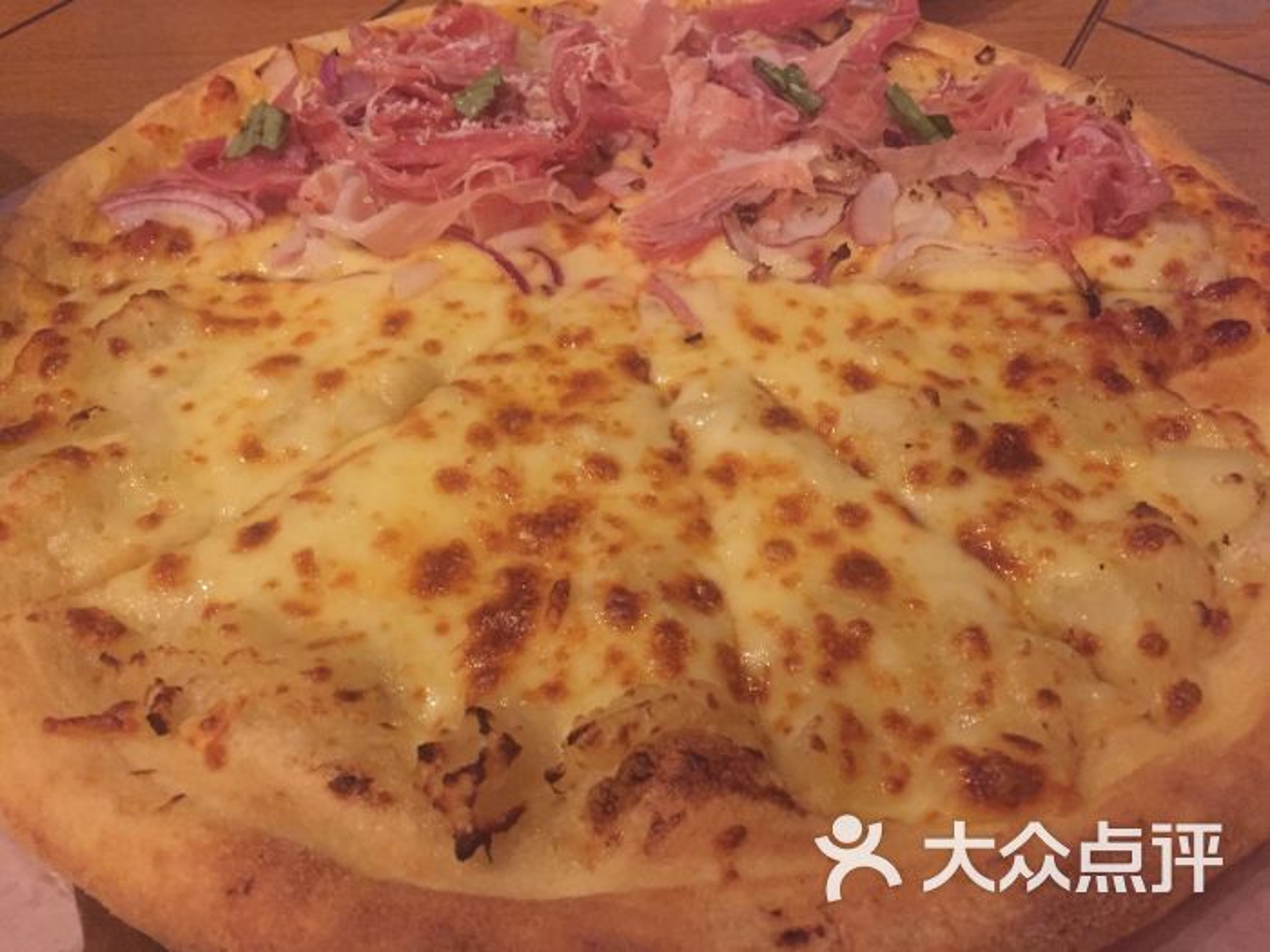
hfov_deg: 61.7
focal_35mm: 29
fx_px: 1064
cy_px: 476
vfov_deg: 48.2
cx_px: 635
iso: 500
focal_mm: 4.15
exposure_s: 1/17
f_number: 2.2
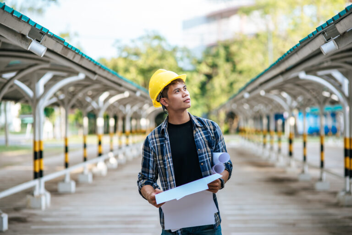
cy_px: 118
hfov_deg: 23.9
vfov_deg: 16.1
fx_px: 832
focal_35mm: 85
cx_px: 176
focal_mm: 85
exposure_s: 1/200
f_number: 2
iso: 100
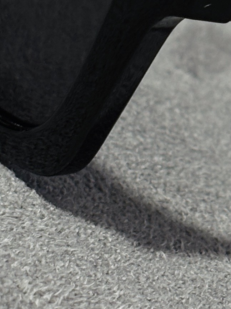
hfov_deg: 6.1
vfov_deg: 8.1
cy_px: 88
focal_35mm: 243
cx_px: 111
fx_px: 2163
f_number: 1.6
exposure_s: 1/60
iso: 100
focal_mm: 5.96
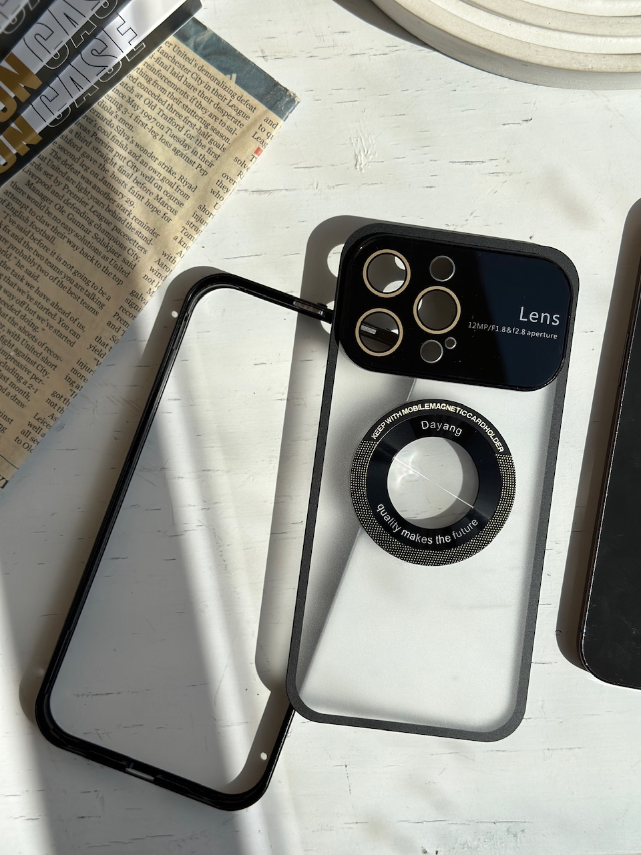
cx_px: 320
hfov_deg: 30.3
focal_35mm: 48
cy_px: 428
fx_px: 1185
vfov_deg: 39.7
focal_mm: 6.86
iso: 100
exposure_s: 1/12048
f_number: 1.78
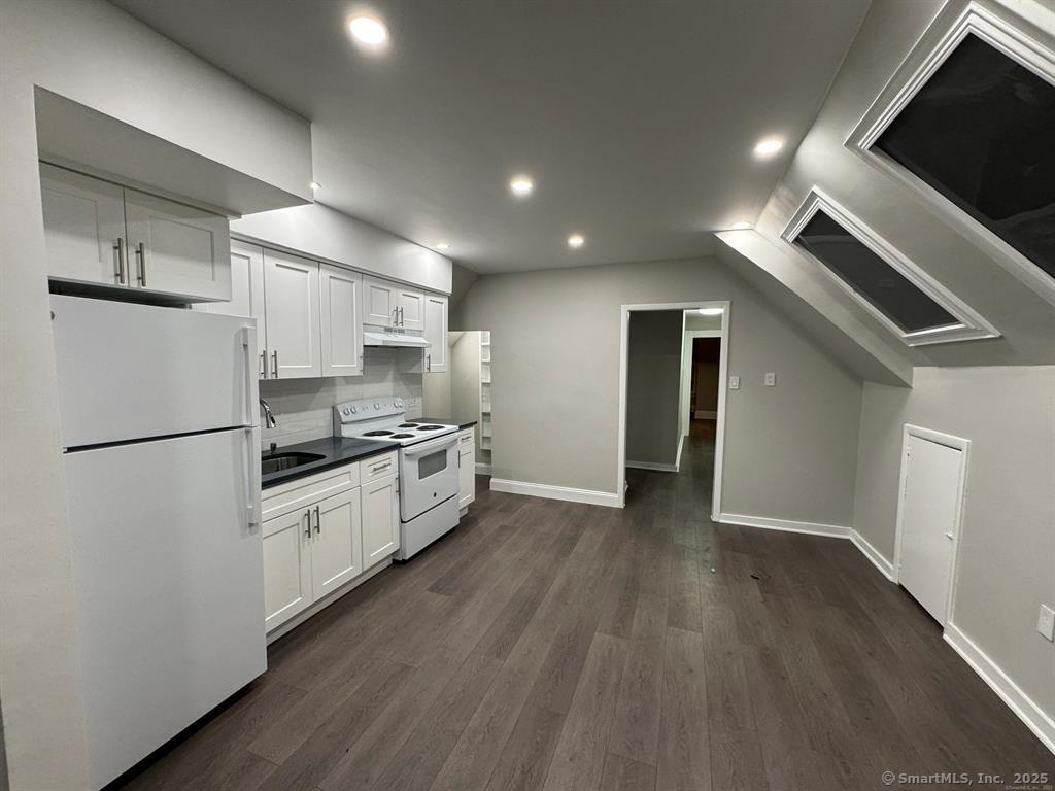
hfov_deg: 102.1
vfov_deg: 85.7
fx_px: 427
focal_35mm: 14
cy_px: 396
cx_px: 528
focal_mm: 2.22
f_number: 2.2
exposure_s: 1/120
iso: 200
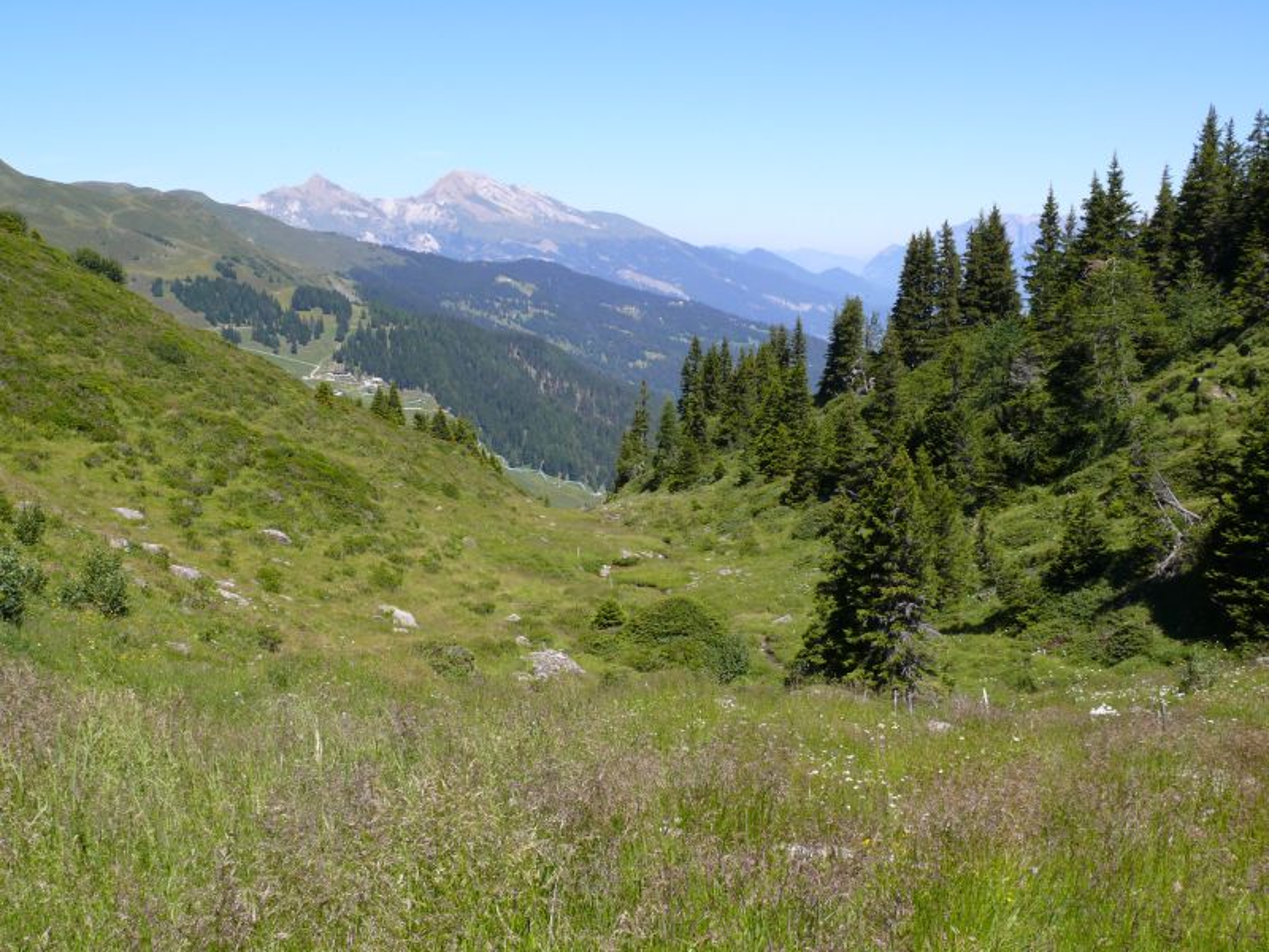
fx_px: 1283
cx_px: 634
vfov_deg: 40.7
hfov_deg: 52.6
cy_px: 476
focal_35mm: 35
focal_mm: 7.4
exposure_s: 1/320
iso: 100
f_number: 5.6
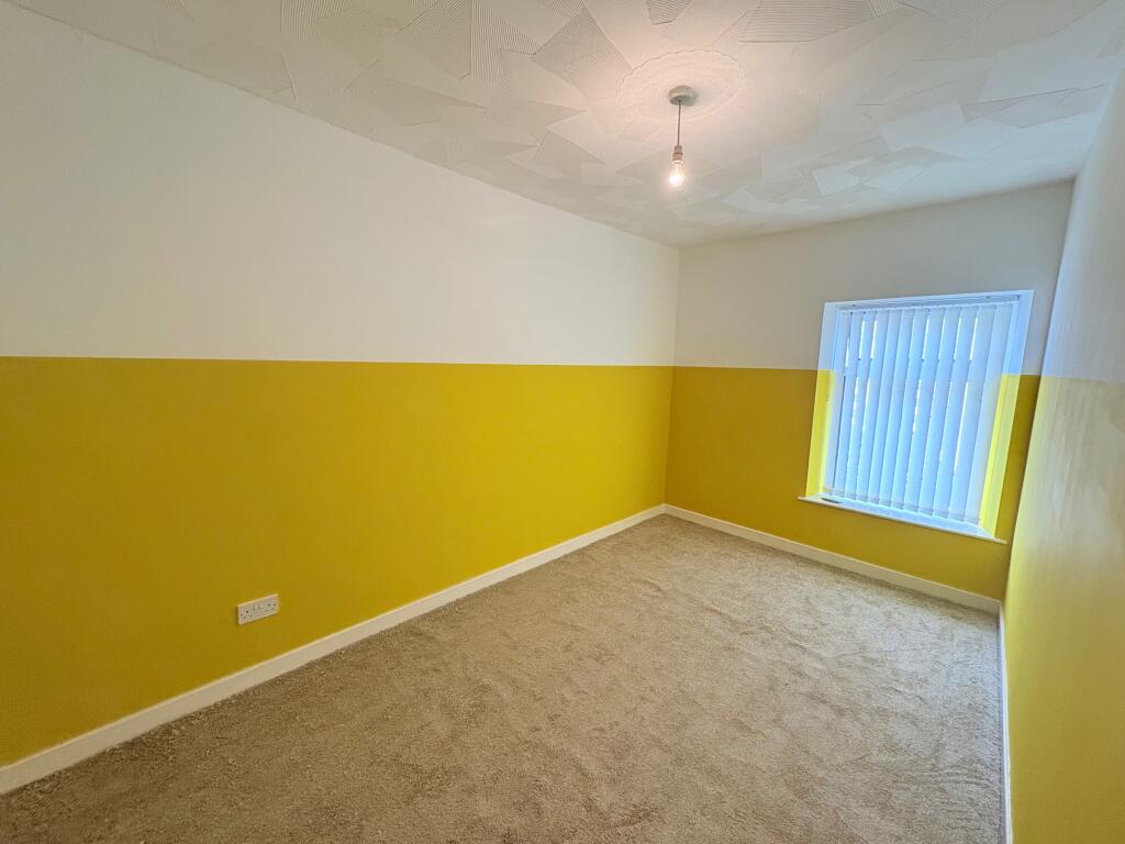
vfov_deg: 85.7
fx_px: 455
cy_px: 422
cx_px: 562
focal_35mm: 14
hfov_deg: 102.1
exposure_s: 1/100
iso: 160
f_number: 2.2
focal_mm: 2.22
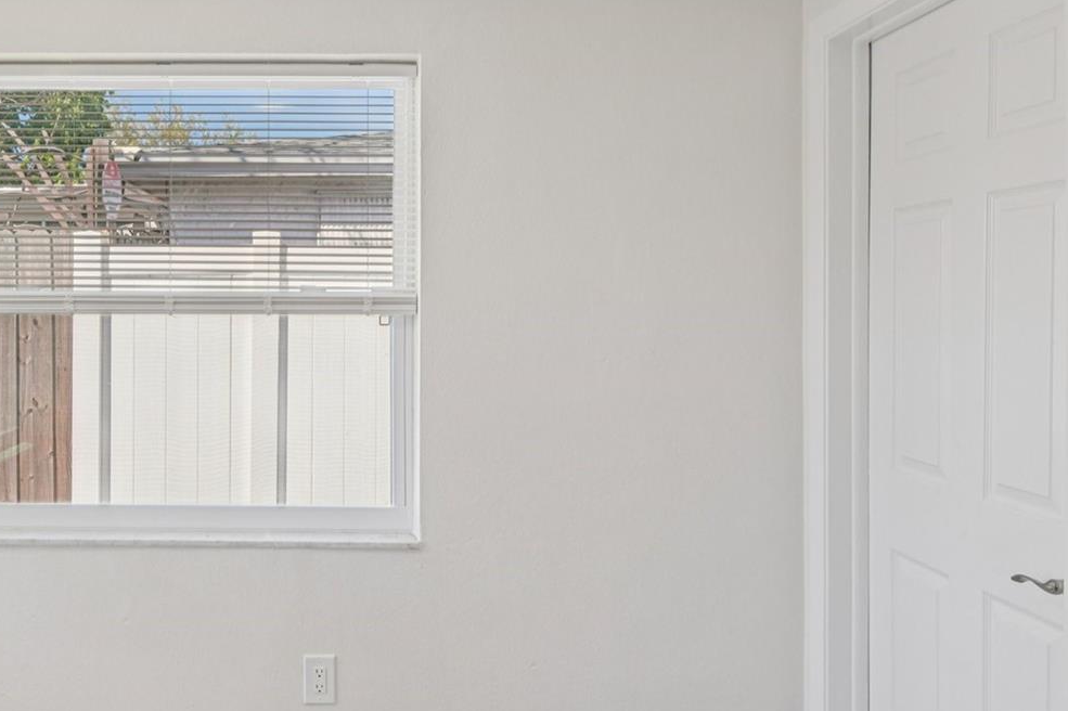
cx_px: 316
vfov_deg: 49.5
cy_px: 341
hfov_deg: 66.6
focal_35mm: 26
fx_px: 771
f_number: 8
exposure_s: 1/200
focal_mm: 16
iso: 400
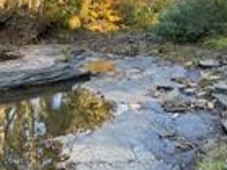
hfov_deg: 45.6
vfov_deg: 35.0
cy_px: 72
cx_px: 91
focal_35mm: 41
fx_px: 269
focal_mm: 3
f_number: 1.8
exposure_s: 1/122
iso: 40
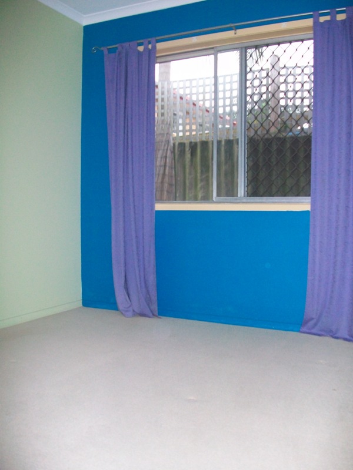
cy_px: 235
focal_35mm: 32
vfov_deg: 56.8
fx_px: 435
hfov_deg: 44.2
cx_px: 176
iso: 160
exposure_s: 1/60
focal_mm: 5.7
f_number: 2.8
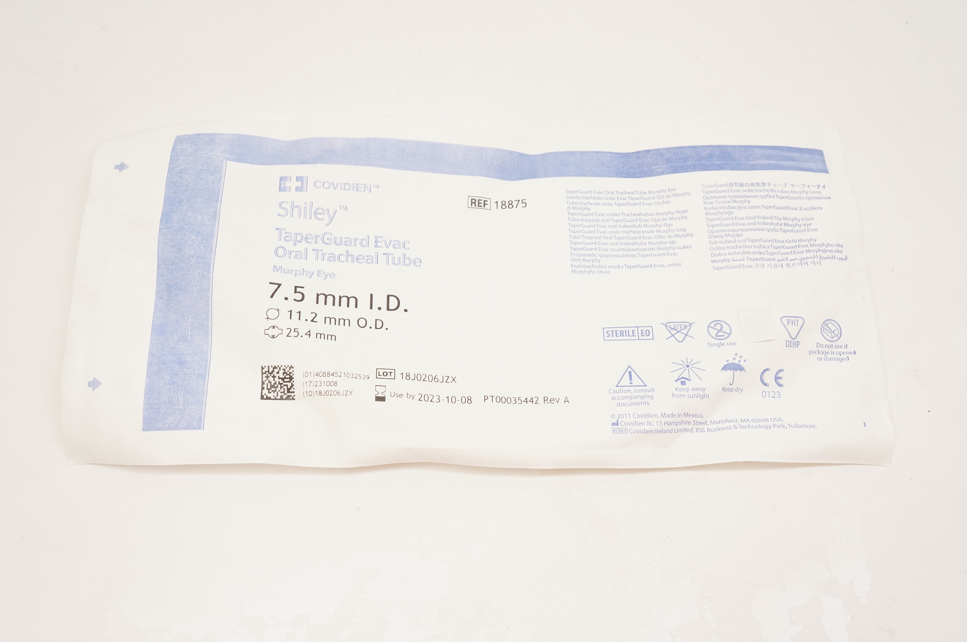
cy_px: 321
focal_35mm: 39
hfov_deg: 49.6
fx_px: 1046
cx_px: 484
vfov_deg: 34.1
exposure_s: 1/100
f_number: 7.1
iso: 800
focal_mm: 26
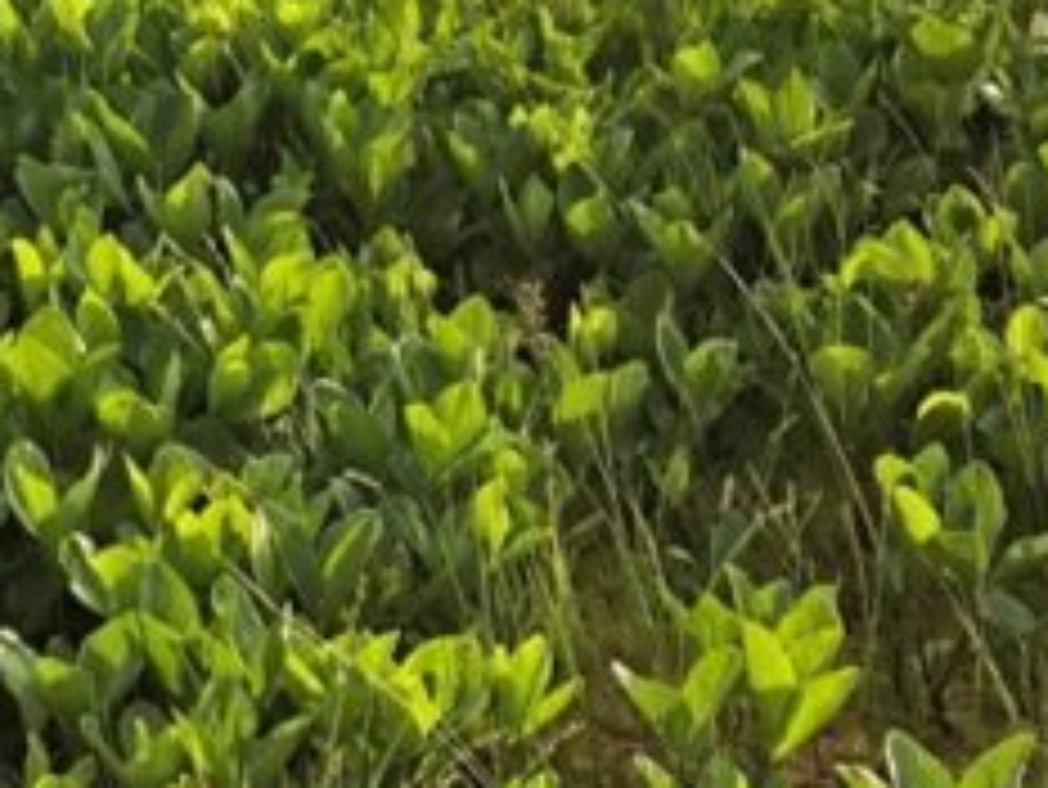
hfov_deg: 15.0
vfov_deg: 10.8
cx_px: -441
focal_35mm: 123
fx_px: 3726
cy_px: -878
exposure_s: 1/458
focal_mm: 3.99
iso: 20
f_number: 1.8
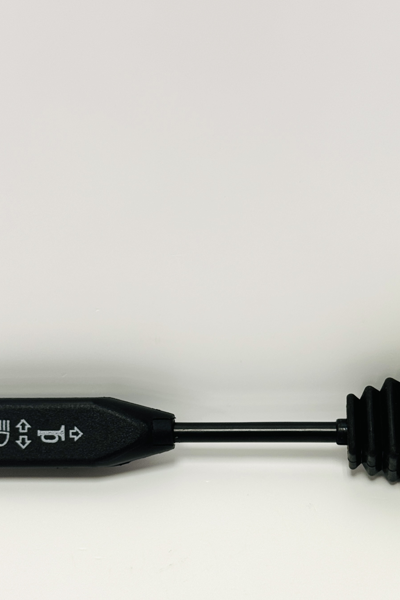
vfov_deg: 26.7
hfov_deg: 18.2
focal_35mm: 75
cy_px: 429
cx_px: 241
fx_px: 1250
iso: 50
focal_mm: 6.76
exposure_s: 1/100
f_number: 1.78
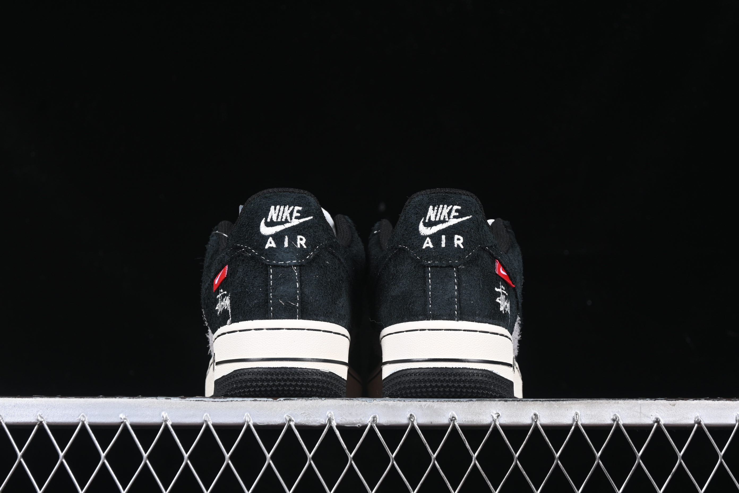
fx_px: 1539
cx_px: 370
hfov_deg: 27.0
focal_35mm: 75
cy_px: 246
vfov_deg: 18.2
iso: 160
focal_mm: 50
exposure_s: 1/60
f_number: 6.3
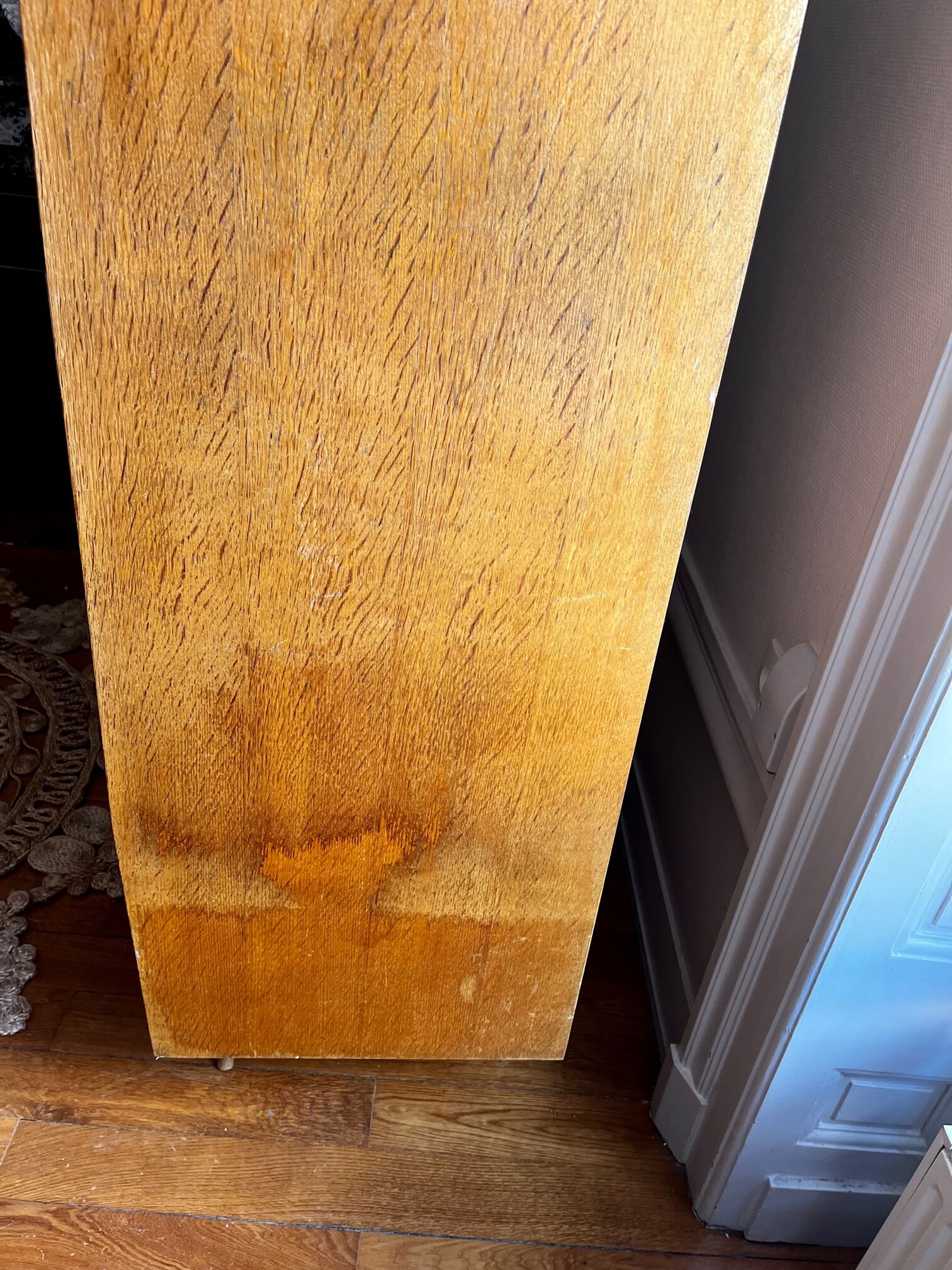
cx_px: 476
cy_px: 635
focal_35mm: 26
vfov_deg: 67.3
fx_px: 953
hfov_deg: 53.1
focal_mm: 5.1
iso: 125
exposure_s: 1/121
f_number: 1.6
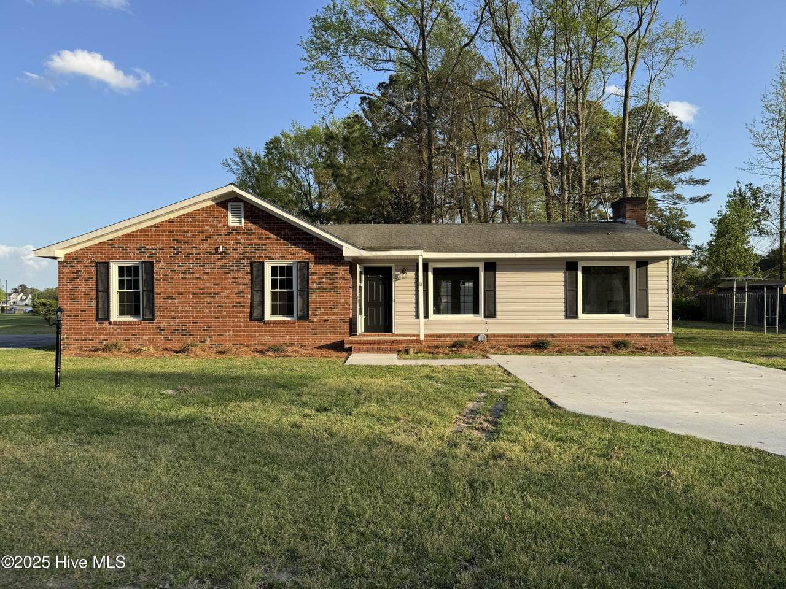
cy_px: 294
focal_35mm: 24
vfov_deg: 56.8
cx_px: 393
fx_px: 545
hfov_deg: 71.6
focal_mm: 6.76
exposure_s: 1/1818
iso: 80
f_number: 1.78
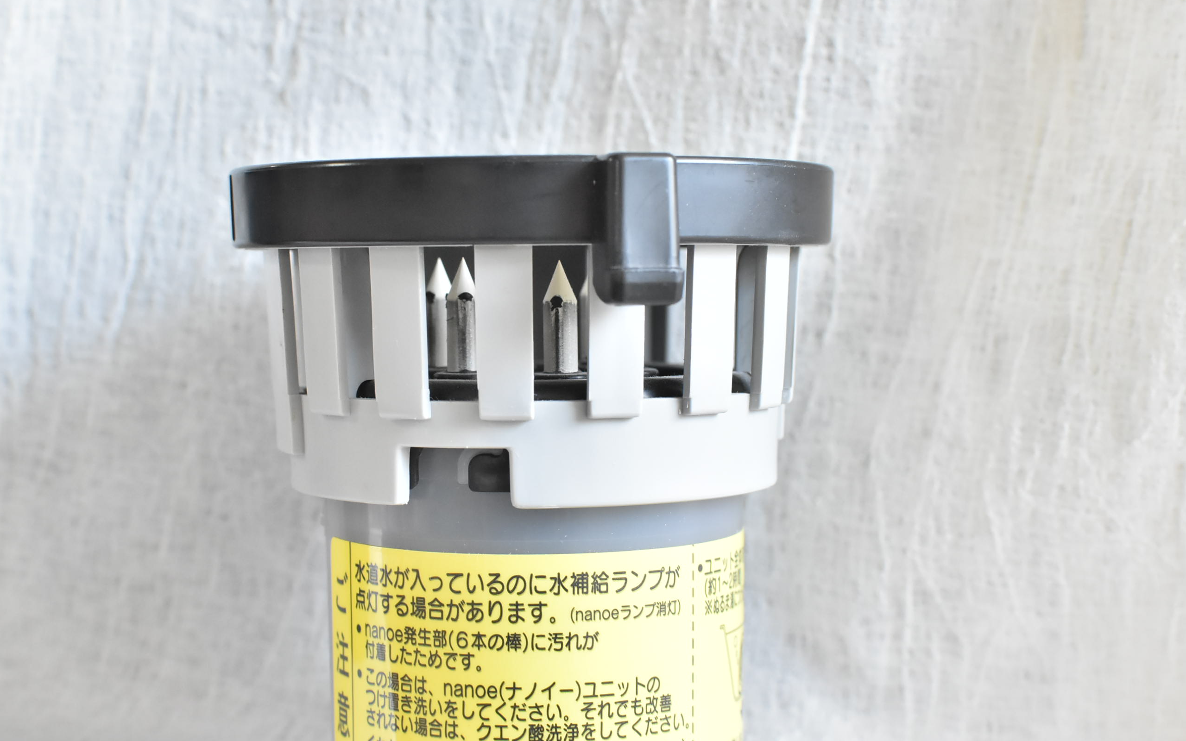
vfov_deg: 20.7
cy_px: 423
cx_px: 564
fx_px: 2023
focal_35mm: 63
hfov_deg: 32.7
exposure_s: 1/30
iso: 2200
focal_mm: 35
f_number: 6.7
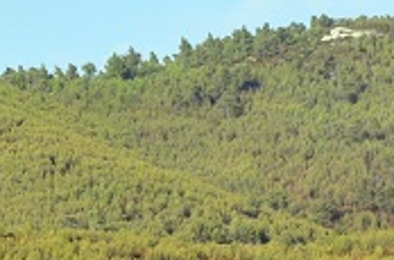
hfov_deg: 5.3
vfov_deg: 3.5
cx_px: -120
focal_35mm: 389
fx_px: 4246
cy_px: 374
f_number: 10
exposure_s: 1/320
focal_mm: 50
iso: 200
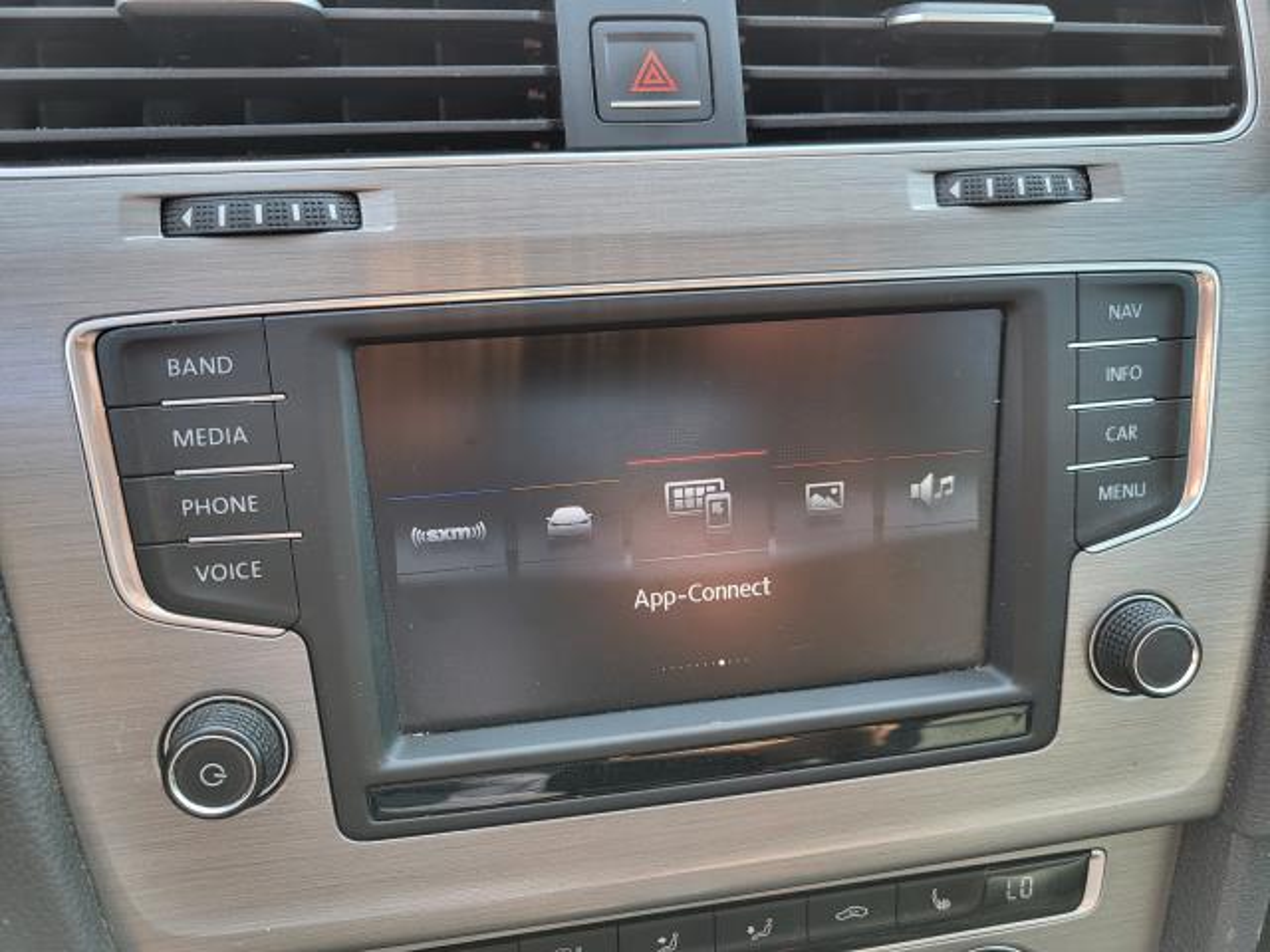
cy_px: 476
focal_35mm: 26
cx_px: 635
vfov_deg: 53.1
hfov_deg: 67.3
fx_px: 954
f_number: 1.8
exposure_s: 1/120
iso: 50
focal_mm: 5.4
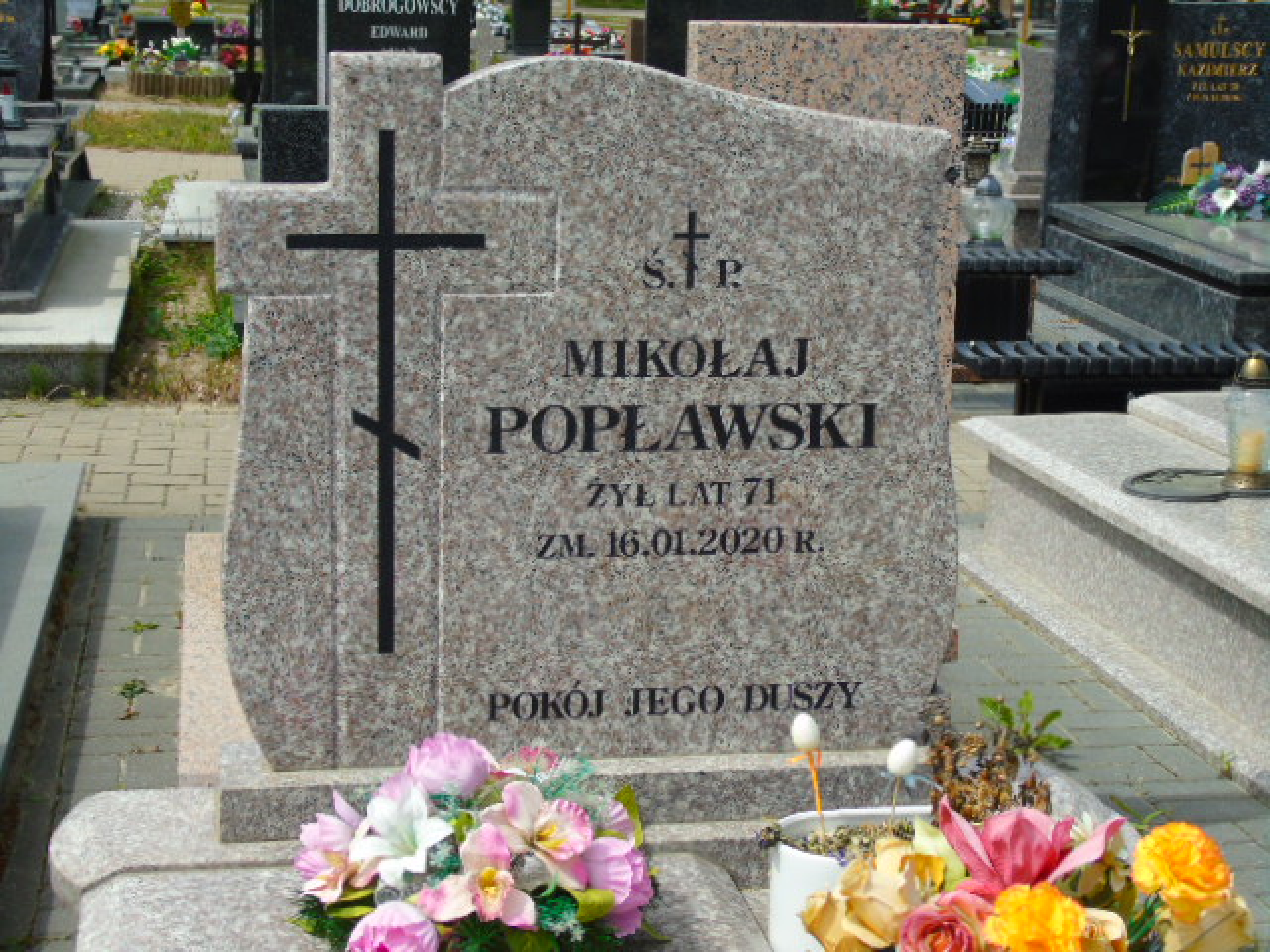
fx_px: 2275
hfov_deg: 31.2
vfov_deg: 23.7
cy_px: 476
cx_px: 635
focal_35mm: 62
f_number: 4.5
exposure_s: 1/640
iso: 80
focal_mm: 11
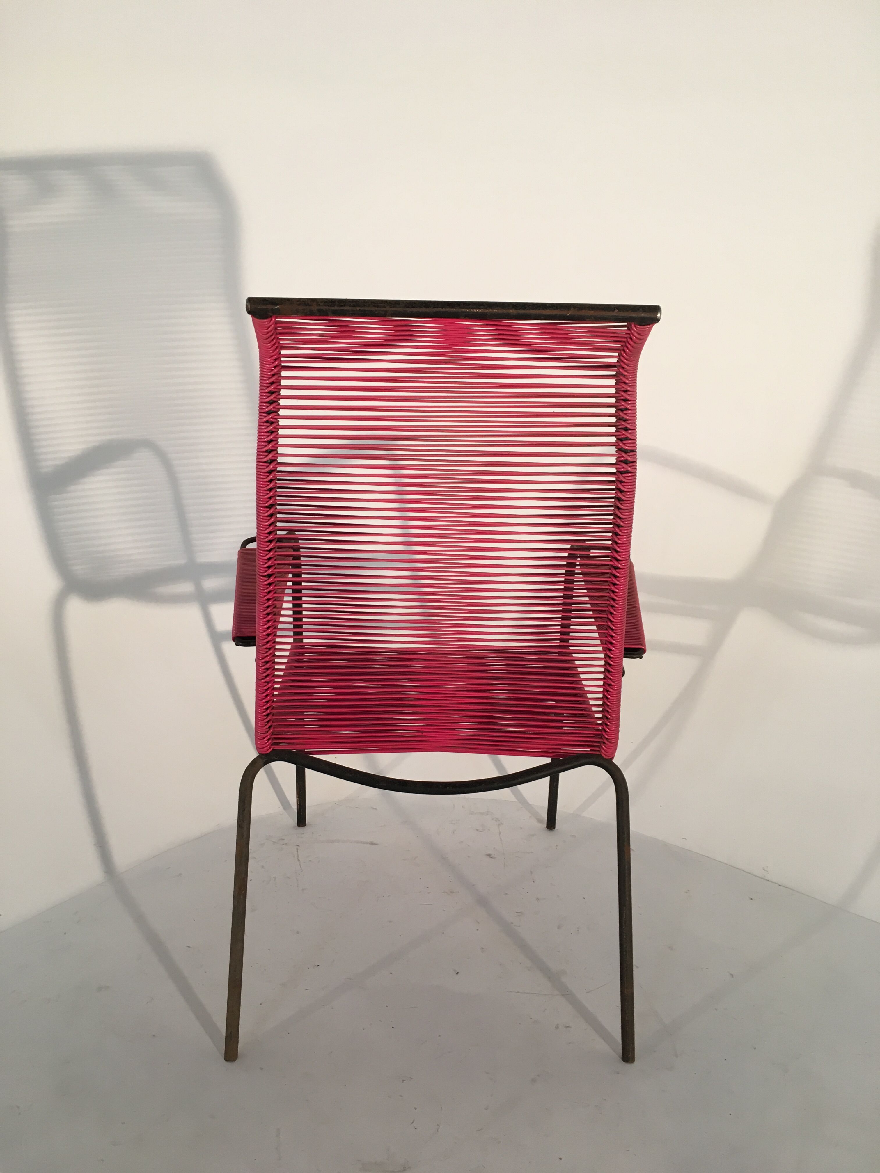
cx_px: 440
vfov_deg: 61.7
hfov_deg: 48.2
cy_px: 586
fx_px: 983
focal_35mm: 29
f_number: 2.2
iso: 64
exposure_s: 1/33
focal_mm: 4.15
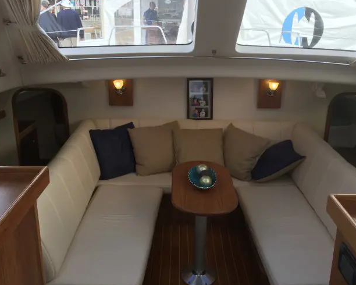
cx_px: 197
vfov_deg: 40.1
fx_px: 390
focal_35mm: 37
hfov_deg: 49.0
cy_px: 151
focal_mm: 4.15
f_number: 2.2
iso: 40
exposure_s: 1/120
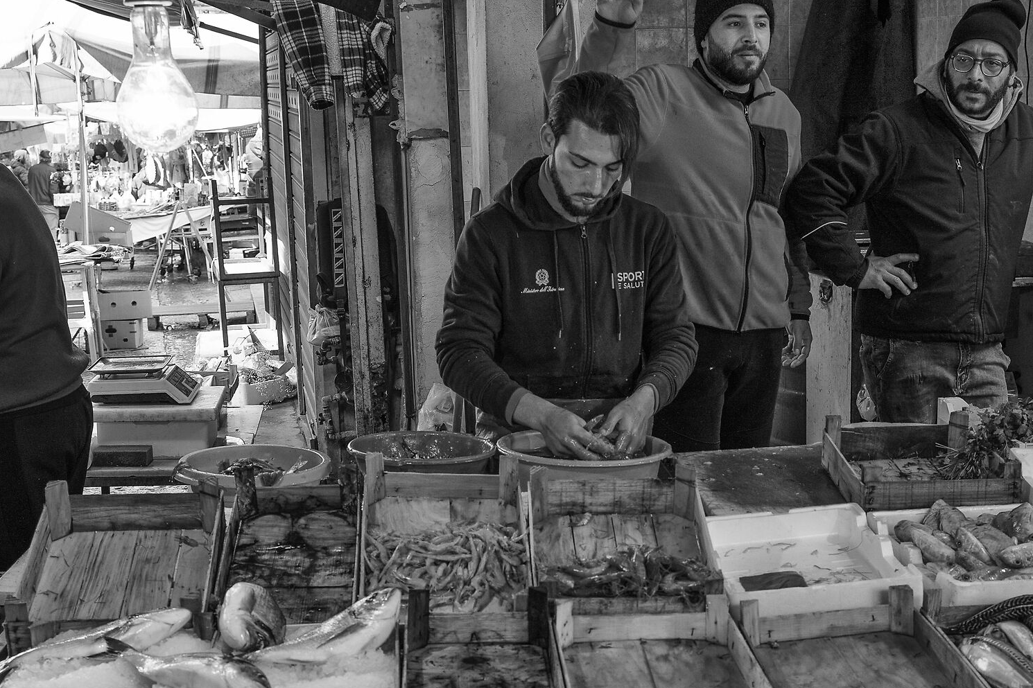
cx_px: 556
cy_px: 464
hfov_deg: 34.5
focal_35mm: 58
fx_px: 1664
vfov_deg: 23.3
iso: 500
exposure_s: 1/250
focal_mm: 36
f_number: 6.3
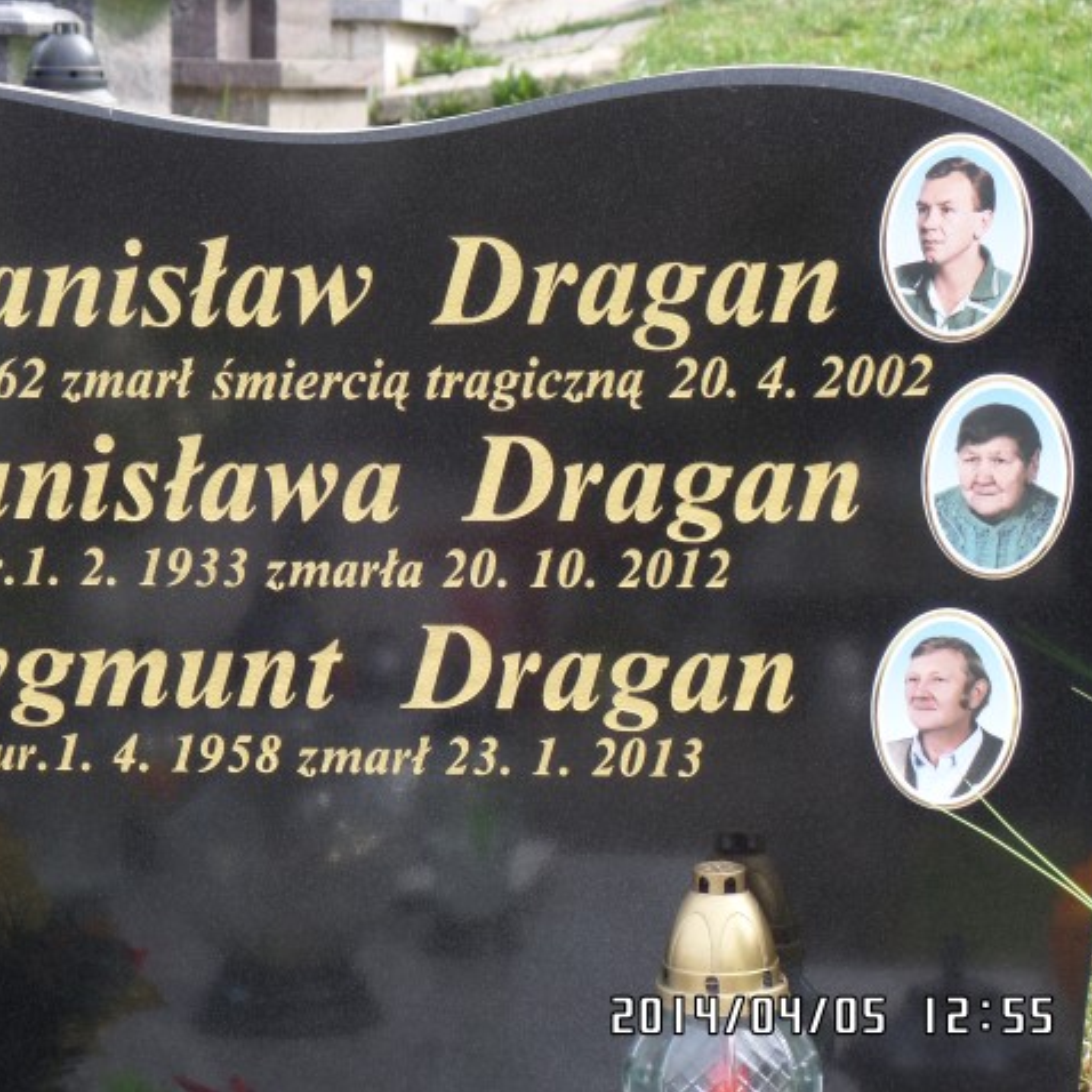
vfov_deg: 12.9
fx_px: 4818
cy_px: 546
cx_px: 427
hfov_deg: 12.9
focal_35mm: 135
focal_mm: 20.3
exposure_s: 1/180
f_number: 4
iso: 100
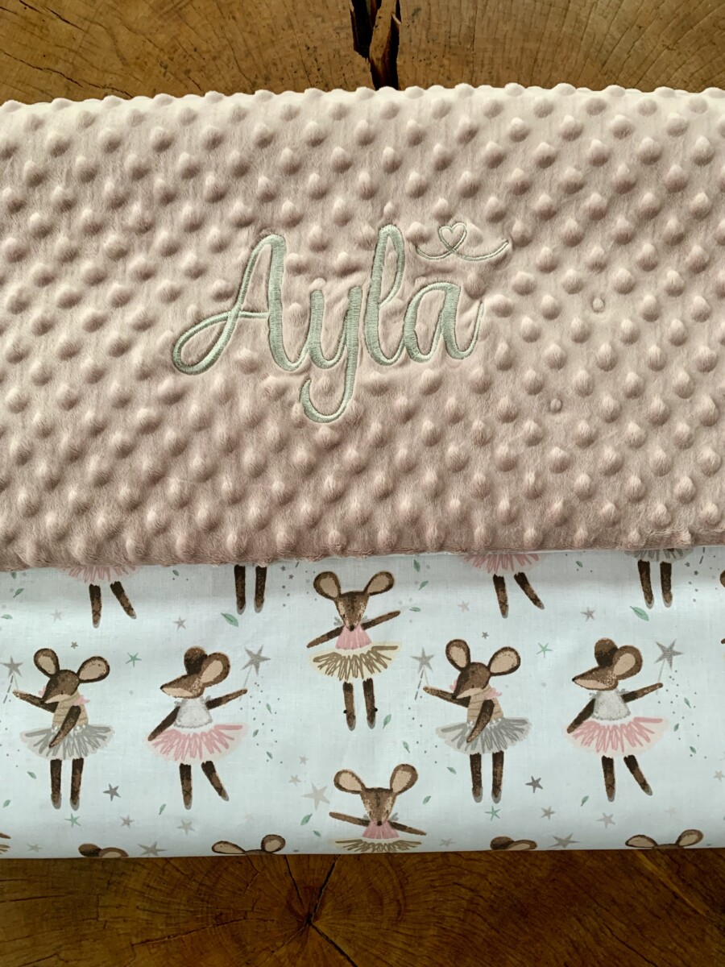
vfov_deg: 67.3
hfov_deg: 53.1
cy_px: 484
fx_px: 726
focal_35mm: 26
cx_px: 362
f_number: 1.8
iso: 250
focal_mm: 4.25
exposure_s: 1/60
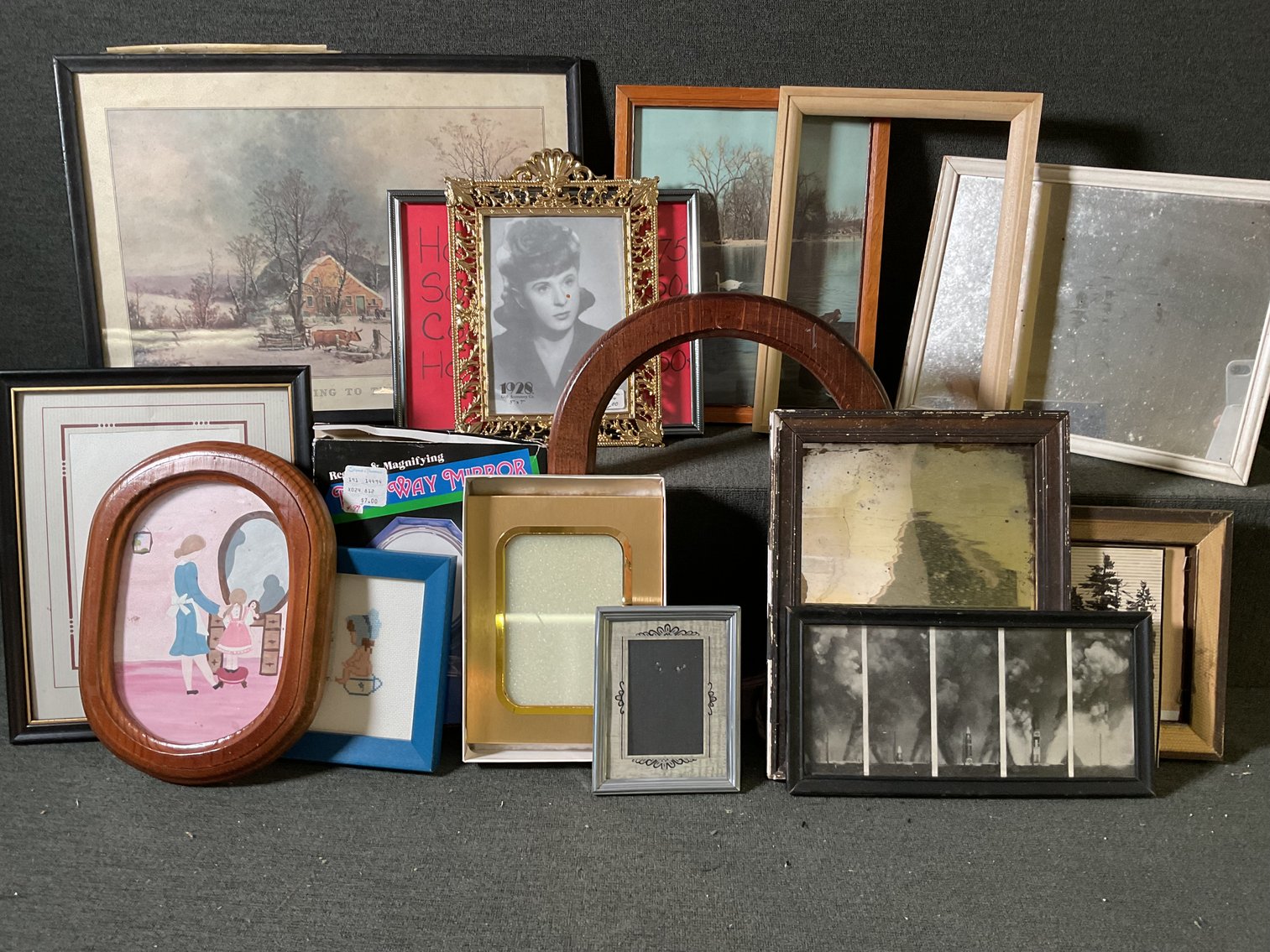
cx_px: 635
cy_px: 476
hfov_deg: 61.7
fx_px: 1064
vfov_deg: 48.2
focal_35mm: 29
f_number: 1.8
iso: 100
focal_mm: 3
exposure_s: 1/60
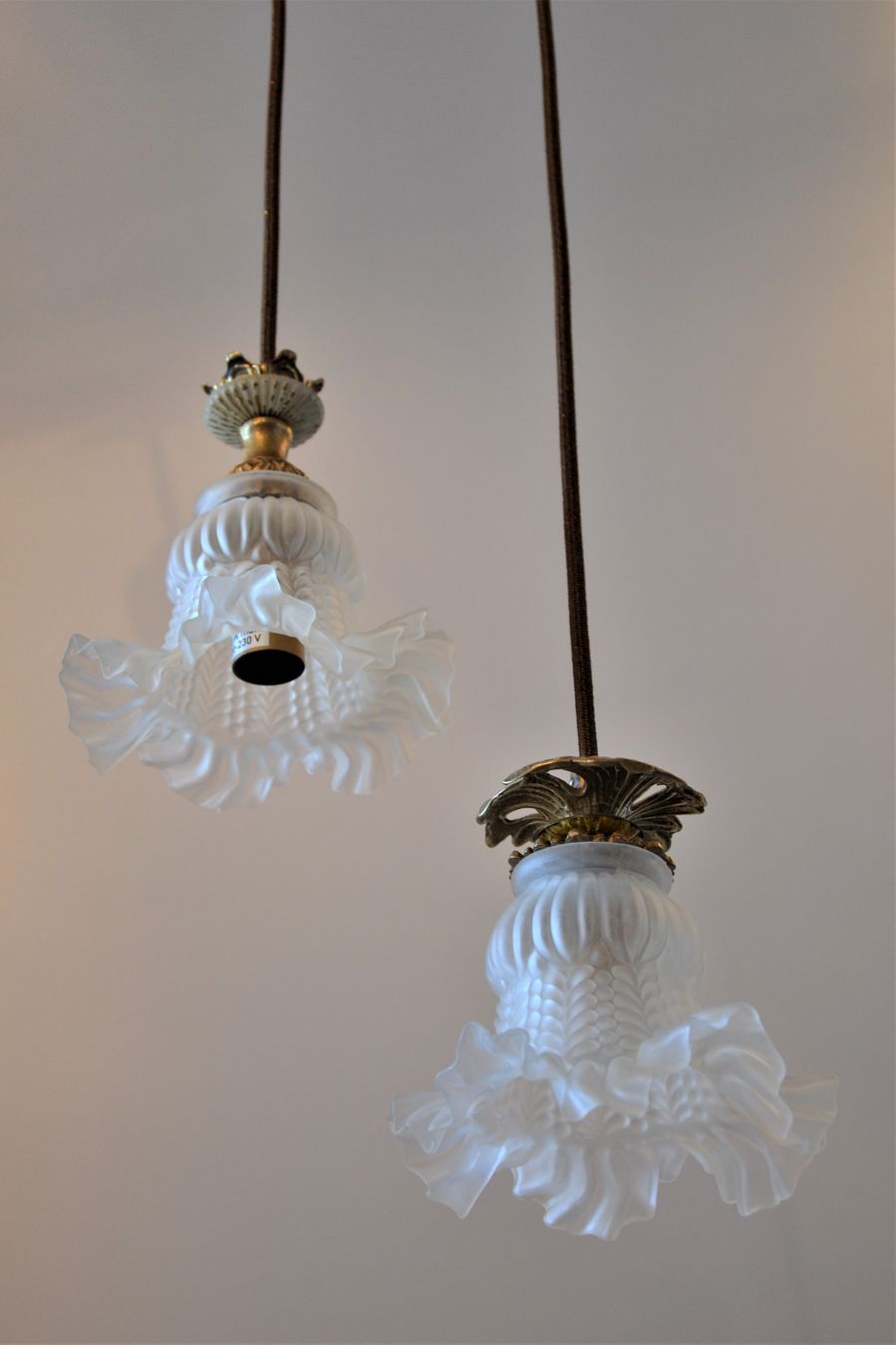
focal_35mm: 57
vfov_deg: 35.1
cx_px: 448
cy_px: 672
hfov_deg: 23.8
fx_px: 2129
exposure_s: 1/60
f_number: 4.5
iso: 500
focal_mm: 38
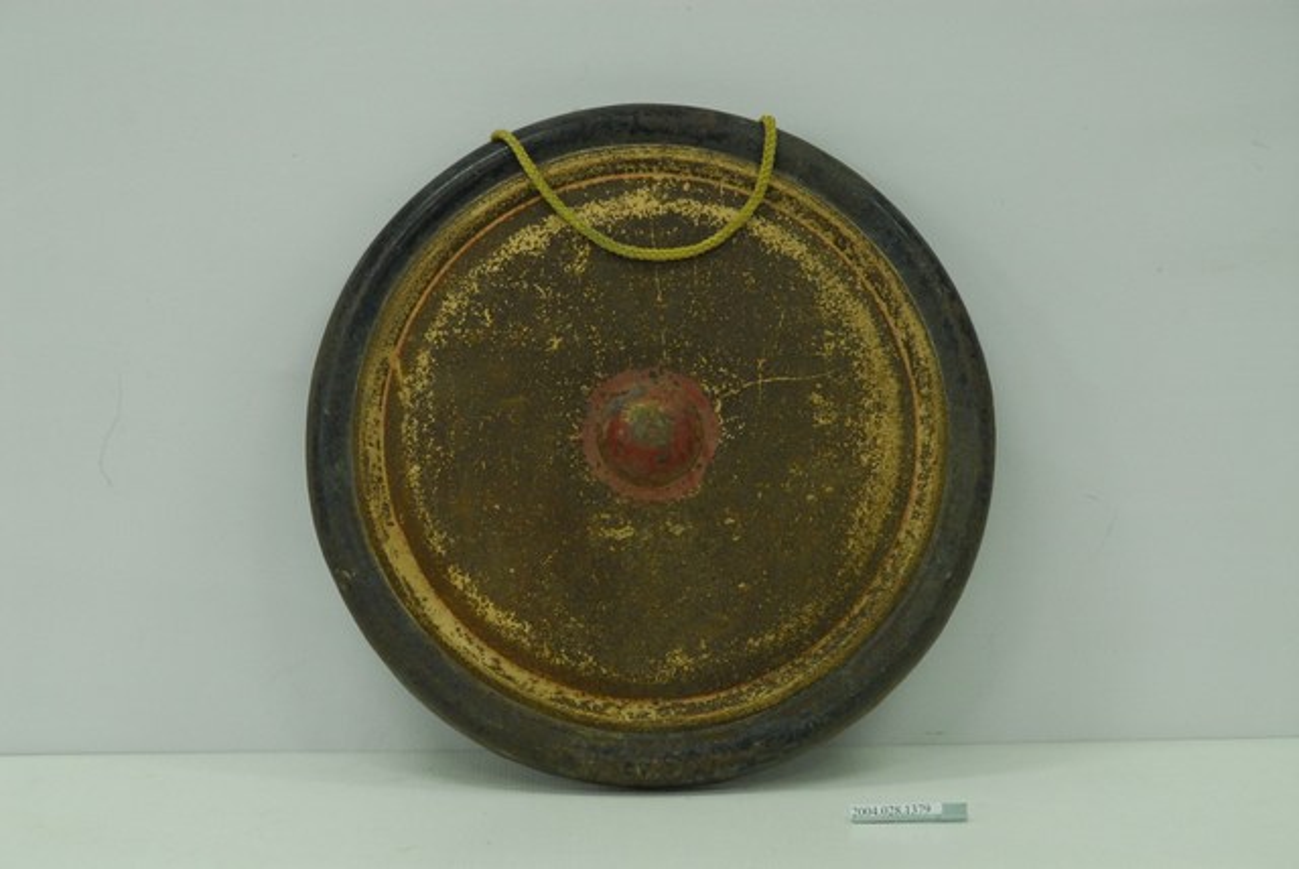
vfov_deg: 13.1
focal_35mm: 105
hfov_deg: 19.4
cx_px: 650
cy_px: 434
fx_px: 3792
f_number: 8
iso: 1000
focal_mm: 70
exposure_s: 1/8
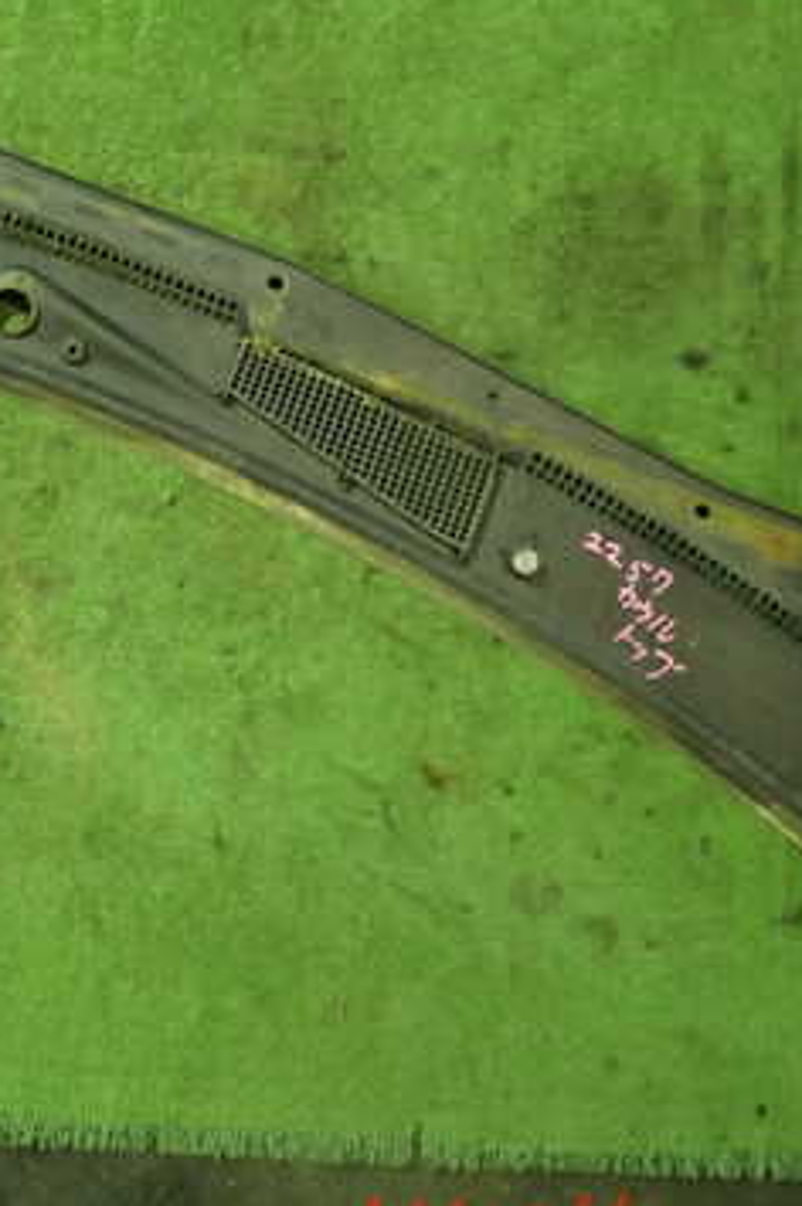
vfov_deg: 44.4
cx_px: 116
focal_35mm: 44
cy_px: 510
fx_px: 1473
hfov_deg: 29.5
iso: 500
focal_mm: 4.5
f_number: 2
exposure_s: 1/30
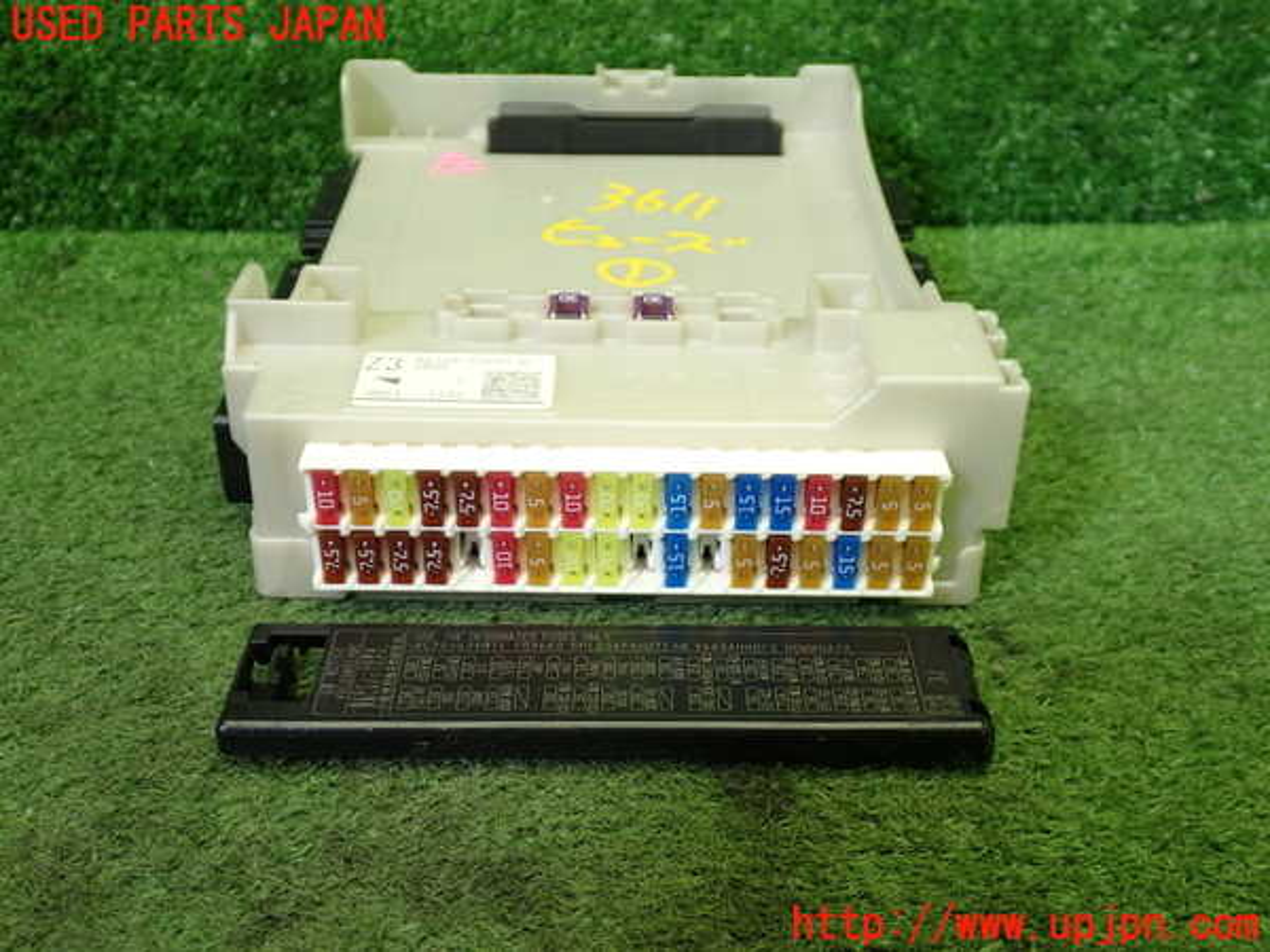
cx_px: 635
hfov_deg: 45.8
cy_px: 476
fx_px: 1504
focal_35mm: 41
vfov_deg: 35.1
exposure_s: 1/40
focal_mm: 7.31
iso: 200
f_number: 2.8
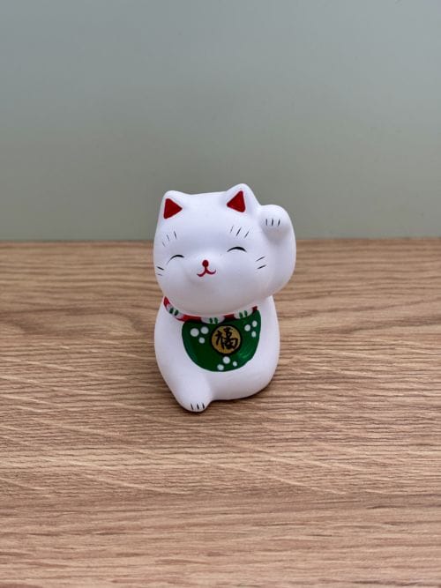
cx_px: 220
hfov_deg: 28.0
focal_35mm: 52
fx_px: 884
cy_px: 294
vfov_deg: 36.8
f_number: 1.6
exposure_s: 1/345
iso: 32
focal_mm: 5.96
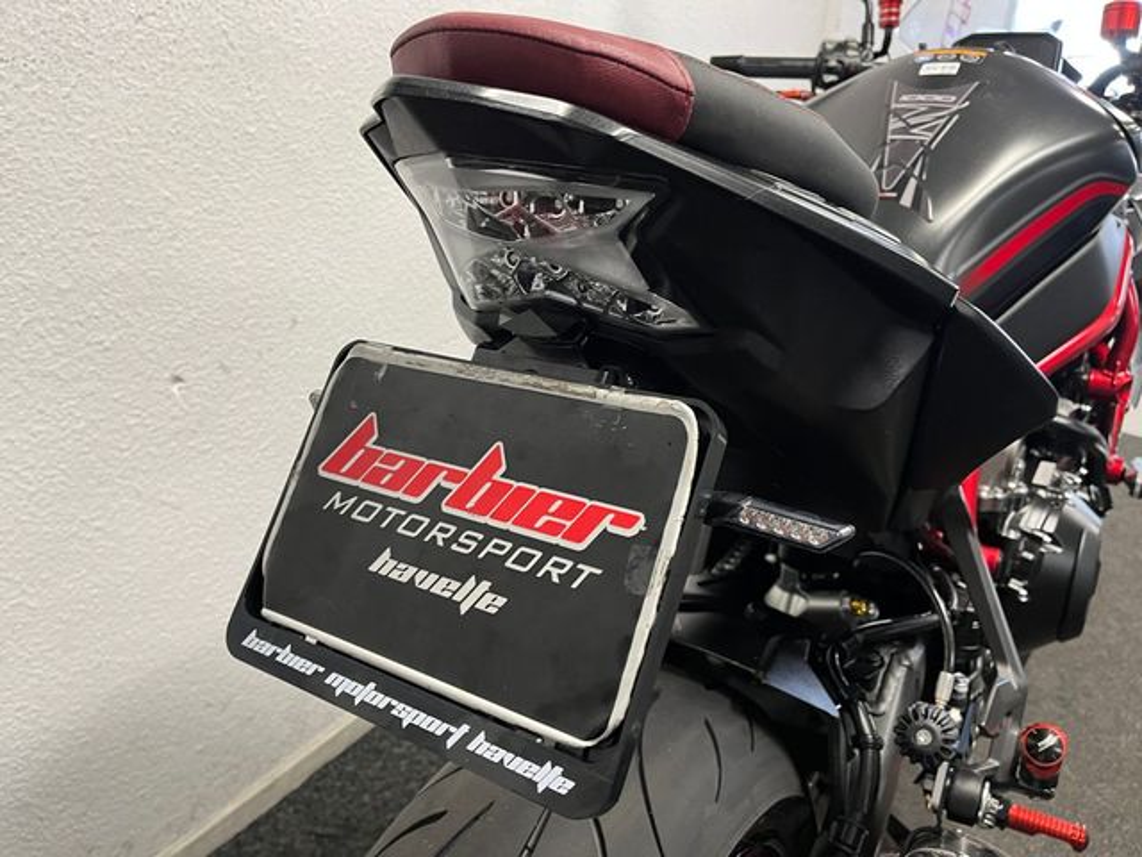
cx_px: 571
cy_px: 428
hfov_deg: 67.3
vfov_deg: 53.1
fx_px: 858
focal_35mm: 26
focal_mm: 5.1
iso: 125
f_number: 1.6
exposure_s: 1/50
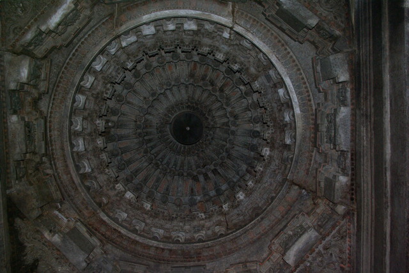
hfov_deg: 55.1
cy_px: 136
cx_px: 204
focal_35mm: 34
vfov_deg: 38.4
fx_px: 392
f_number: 8
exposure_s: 1/45
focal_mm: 23
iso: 800
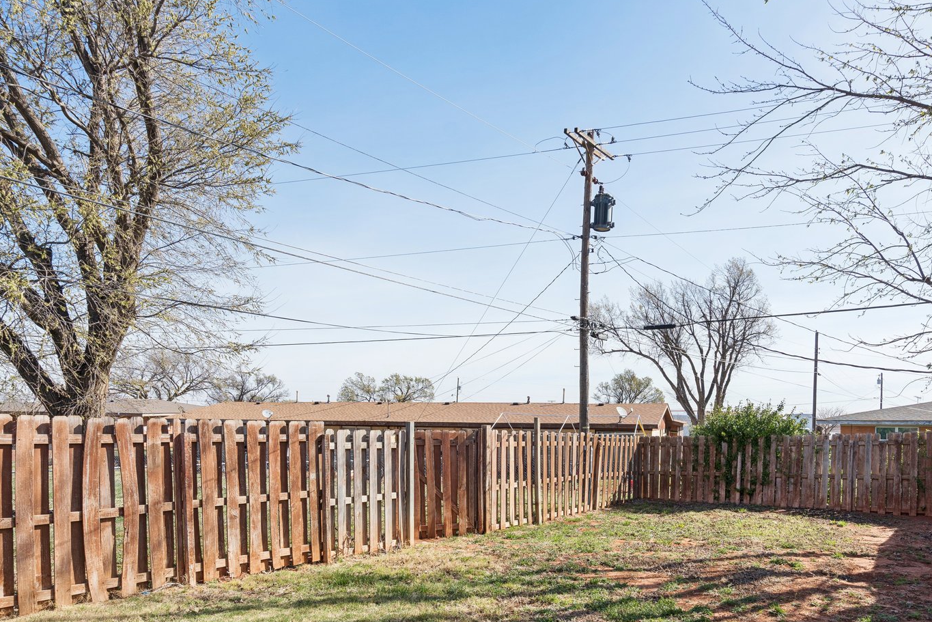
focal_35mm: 24
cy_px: 436
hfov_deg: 73.4
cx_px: 522
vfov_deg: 51.7
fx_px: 621
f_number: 7.1
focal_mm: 16
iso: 200
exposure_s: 1/400
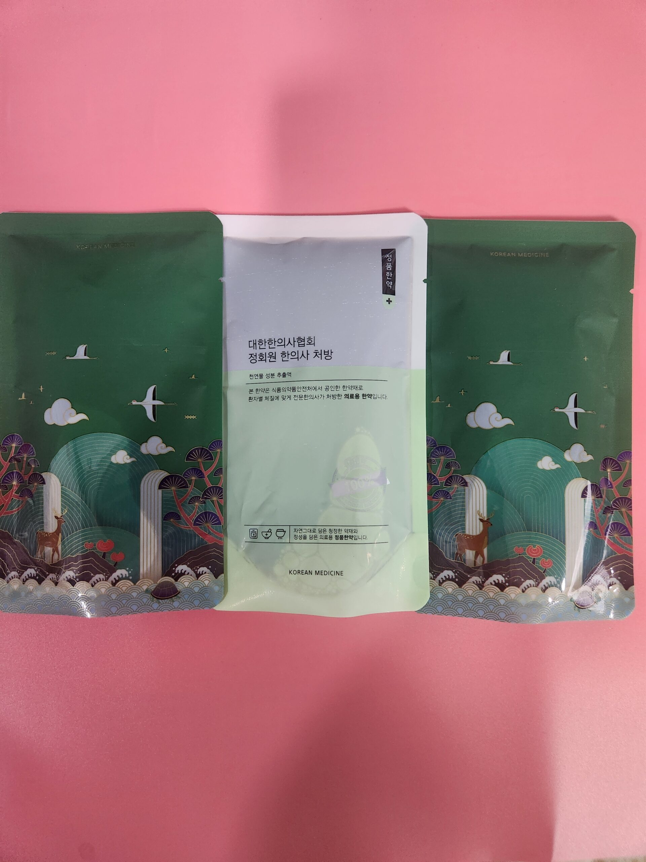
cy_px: 431
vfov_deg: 73.9
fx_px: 572
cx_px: 323
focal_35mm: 23
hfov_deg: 58.9
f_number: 1.8
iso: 400
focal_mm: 5.4
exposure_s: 1/120
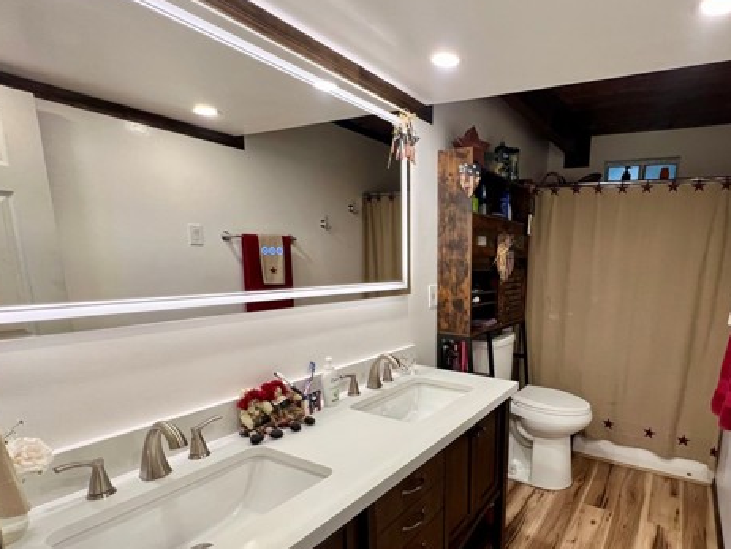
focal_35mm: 18
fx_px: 380
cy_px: 337
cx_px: 484
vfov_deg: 70.7
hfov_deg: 84.8
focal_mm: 1.57
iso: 160
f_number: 1.8
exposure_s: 1/120
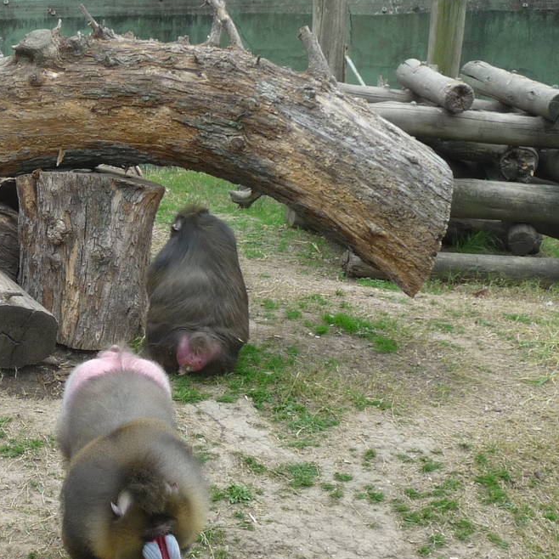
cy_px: 455
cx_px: -65
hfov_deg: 19.3
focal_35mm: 86
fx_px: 1571
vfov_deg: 19.9
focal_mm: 6.7
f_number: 3.9
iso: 100
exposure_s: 1/100
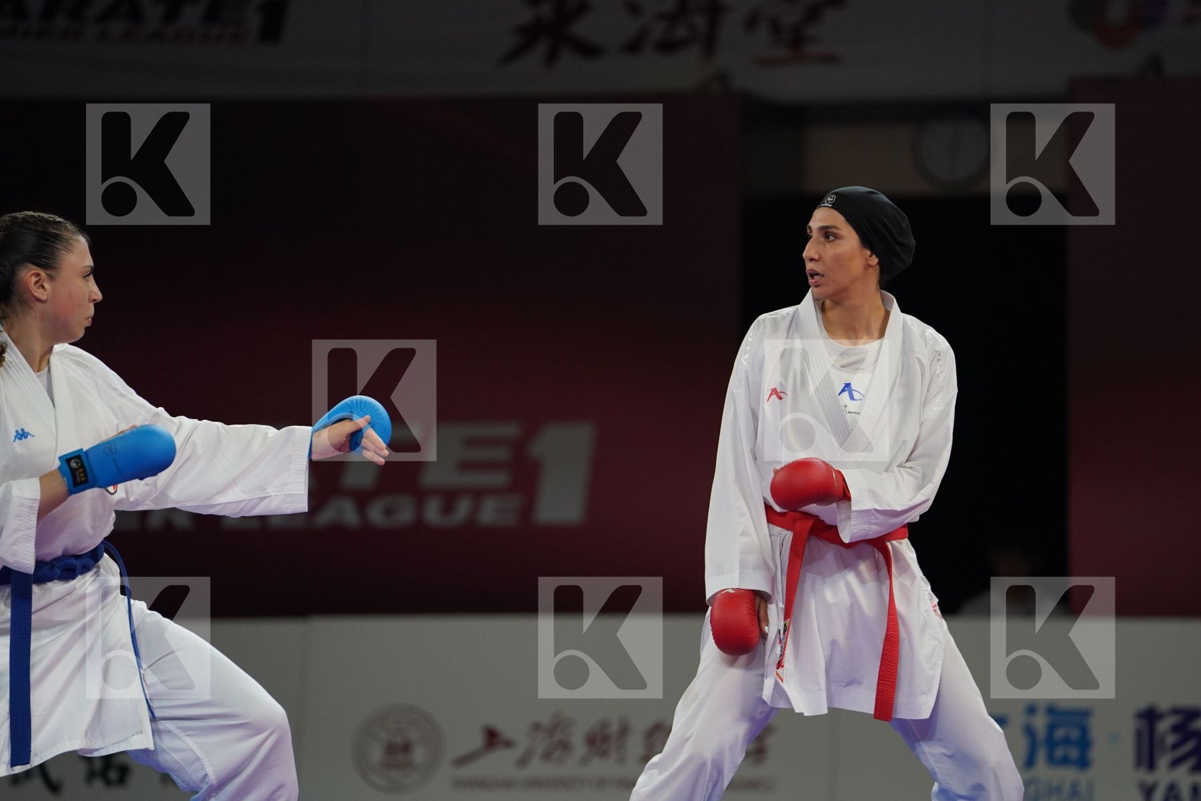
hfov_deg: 10.3
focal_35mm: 200
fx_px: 6672
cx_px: 600
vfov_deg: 6.9
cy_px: 400
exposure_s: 1/1000
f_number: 2.8
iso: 1600
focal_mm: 200
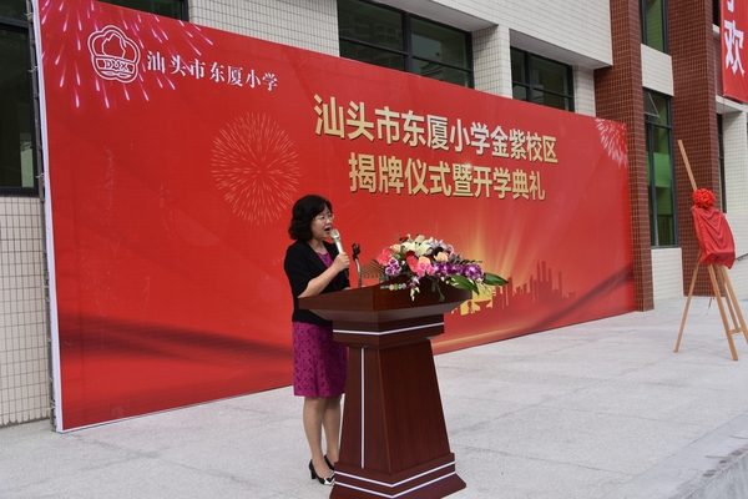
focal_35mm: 36
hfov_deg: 53.1
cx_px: 374
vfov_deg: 36.9
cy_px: 250
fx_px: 748
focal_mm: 24
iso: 250
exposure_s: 1/500
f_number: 8
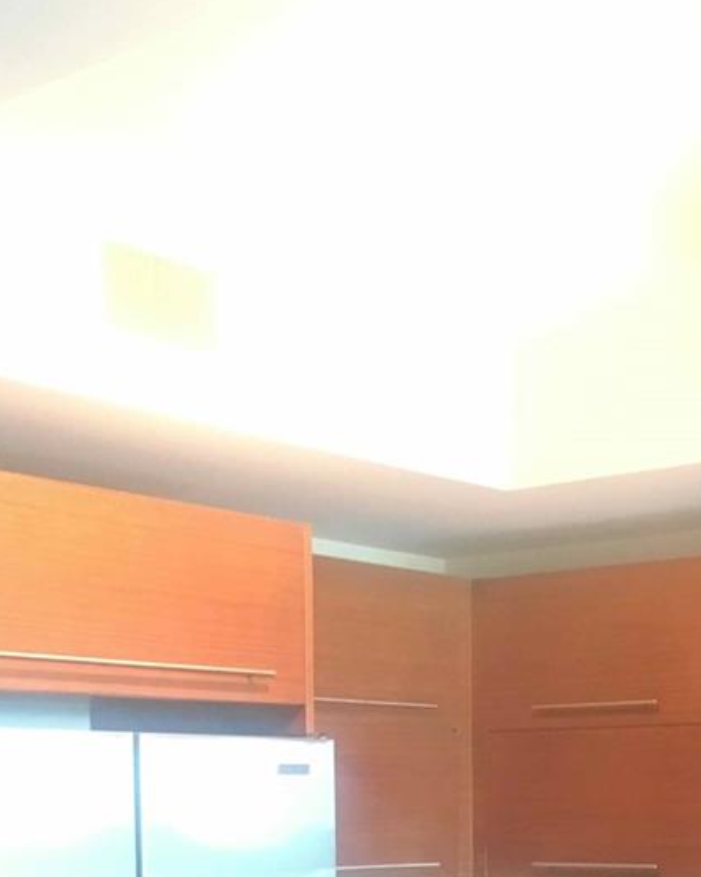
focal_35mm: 65
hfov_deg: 23.4
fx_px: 1687
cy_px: 874
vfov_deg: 27.5
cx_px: 428
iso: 250
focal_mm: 4.15
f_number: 2.2
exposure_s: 1/15
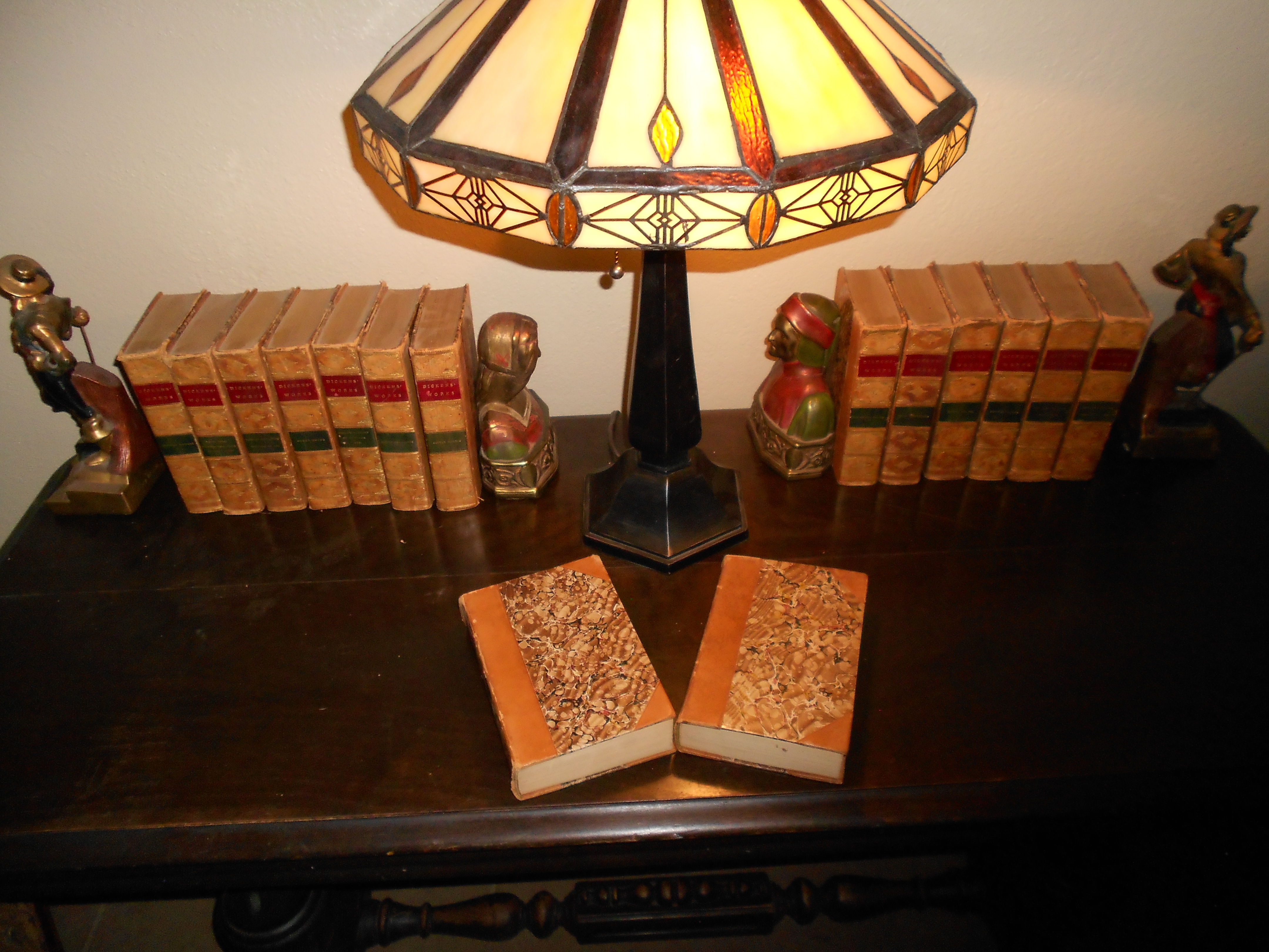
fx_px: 953
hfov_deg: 67.3
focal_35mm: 26
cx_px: 634
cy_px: 476
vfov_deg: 53.1
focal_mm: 4.6
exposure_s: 1/25
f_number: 3.2
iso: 200
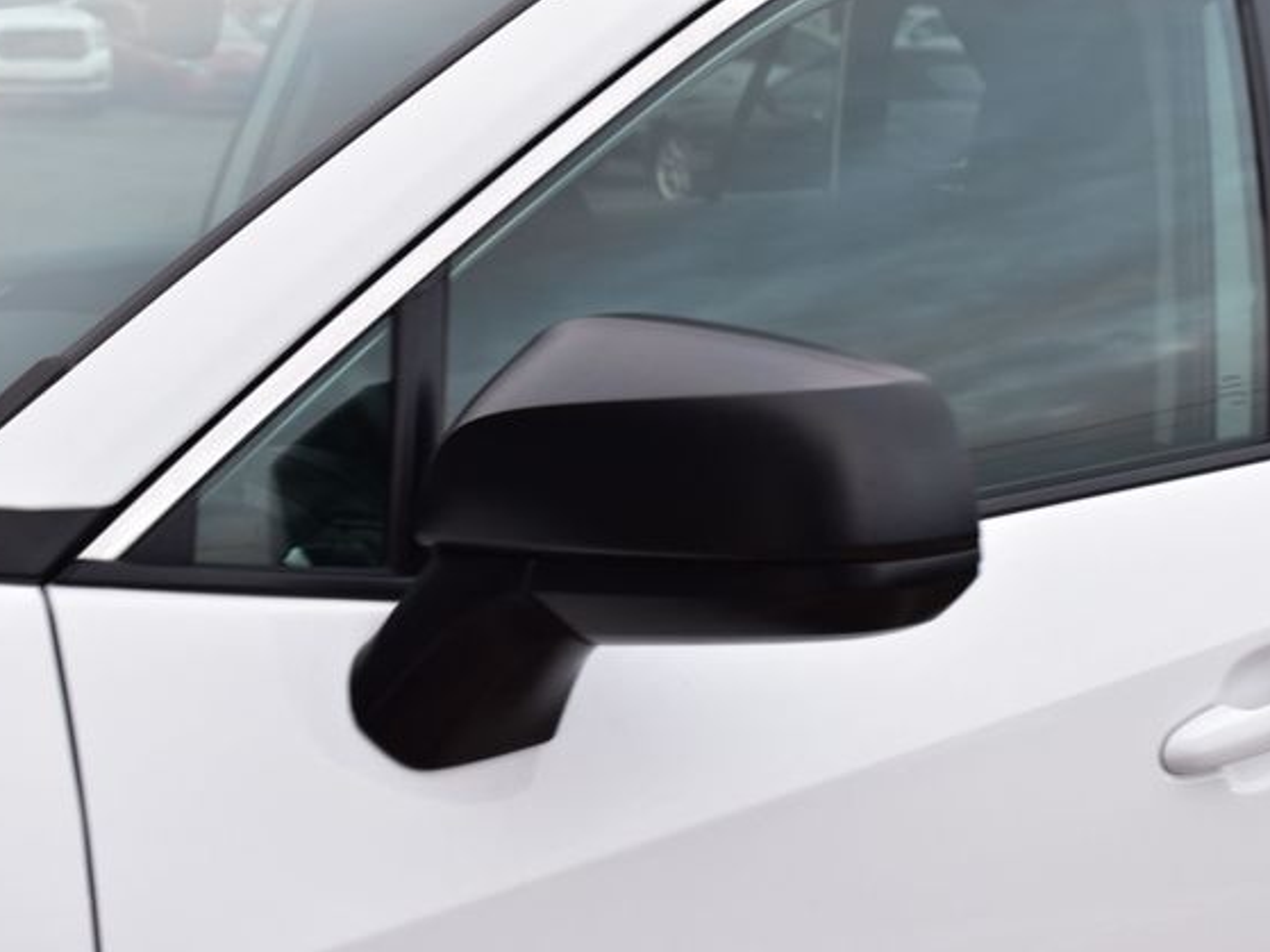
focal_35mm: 66
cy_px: 475
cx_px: 695
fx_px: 2421
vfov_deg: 22.2
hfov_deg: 29.4
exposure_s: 1/25
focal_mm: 40
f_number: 7.1
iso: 400
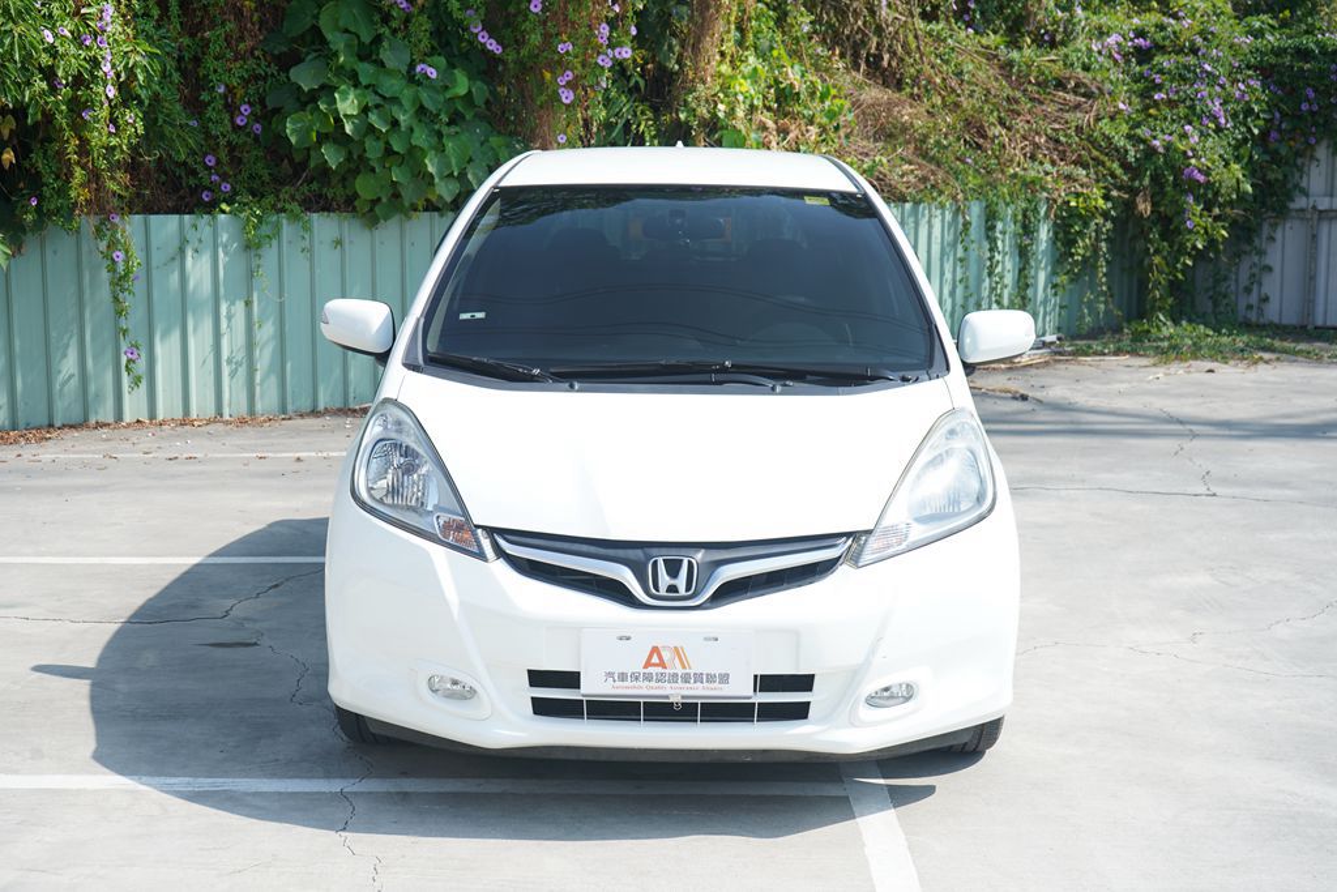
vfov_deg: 27.5
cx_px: 668
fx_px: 1820
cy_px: 446
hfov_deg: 40.3
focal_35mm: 49
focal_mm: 49
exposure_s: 1/125
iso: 100
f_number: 8
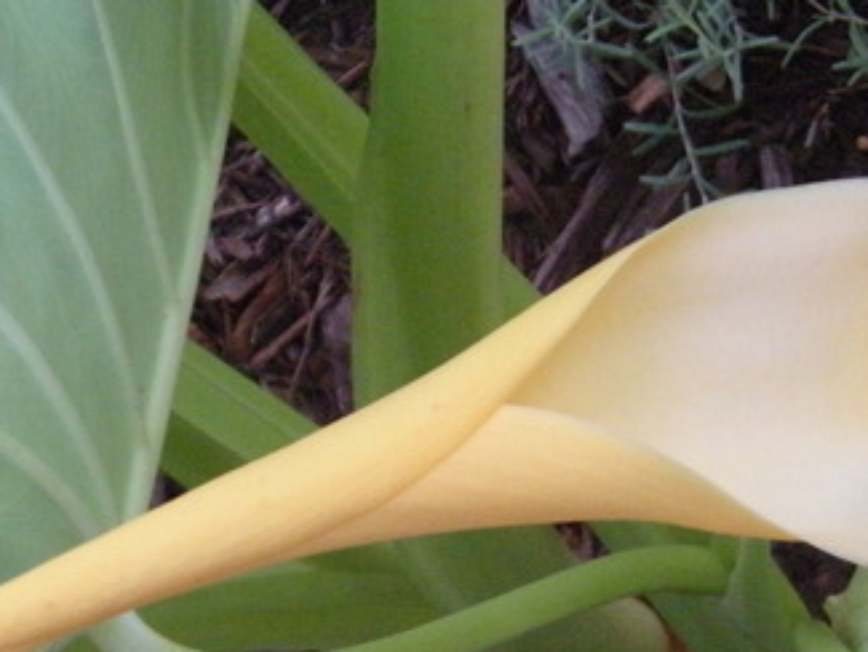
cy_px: 418
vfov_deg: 17.5
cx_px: 478
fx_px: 2107
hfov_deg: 23.3
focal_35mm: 84
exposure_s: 1/45.8
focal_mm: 5.9
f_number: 3.8
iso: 400
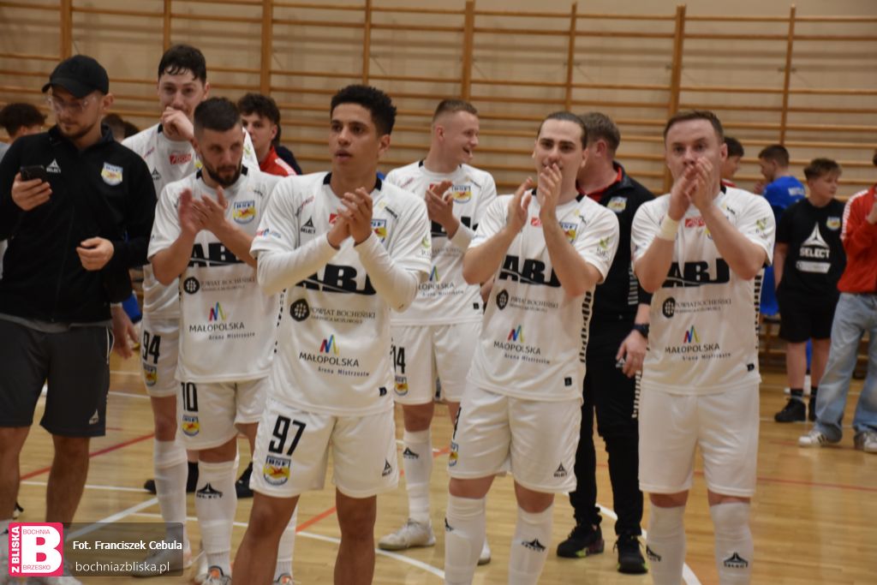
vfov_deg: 15.2
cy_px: 292
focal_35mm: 90
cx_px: 438
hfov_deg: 22.6
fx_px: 2193
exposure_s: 1/125
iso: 800
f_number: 5
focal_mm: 60
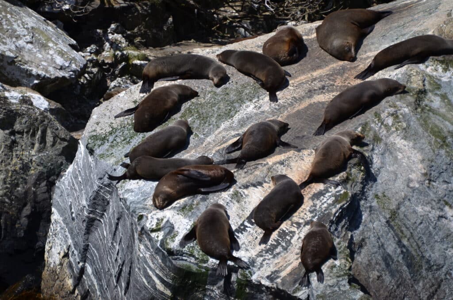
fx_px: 3955
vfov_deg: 4.3
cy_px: 150
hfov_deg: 6.6
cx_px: 226
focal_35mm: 315
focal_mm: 210
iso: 360
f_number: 5.6
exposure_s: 1/500
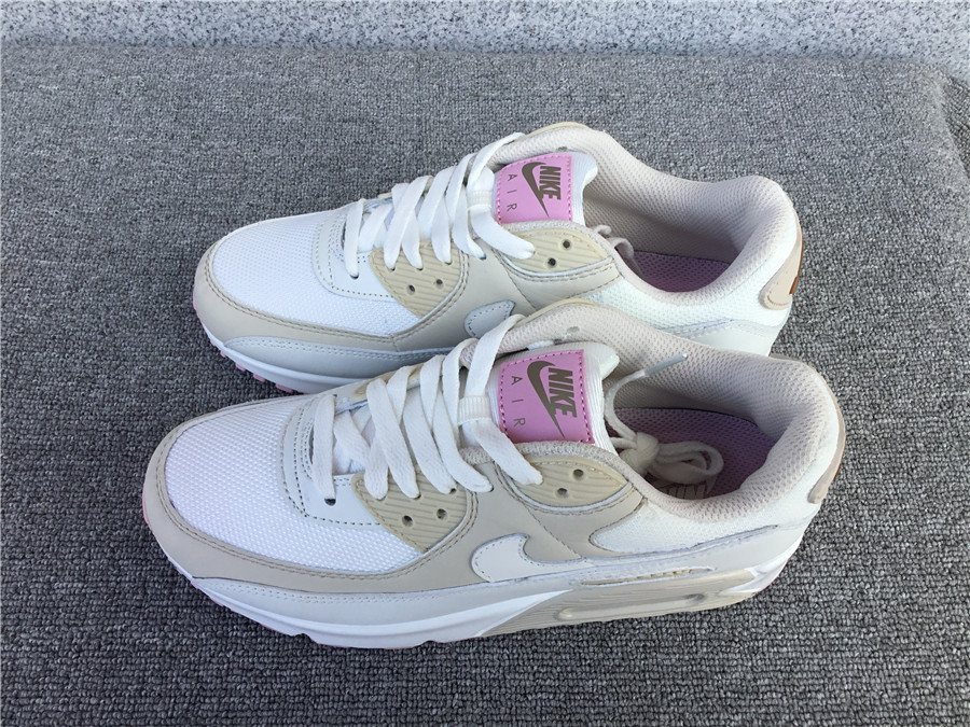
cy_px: 364
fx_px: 869
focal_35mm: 31
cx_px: 485
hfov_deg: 58.4
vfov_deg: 45.4
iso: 25
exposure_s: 1/322
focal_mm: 3.3
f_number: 2.4
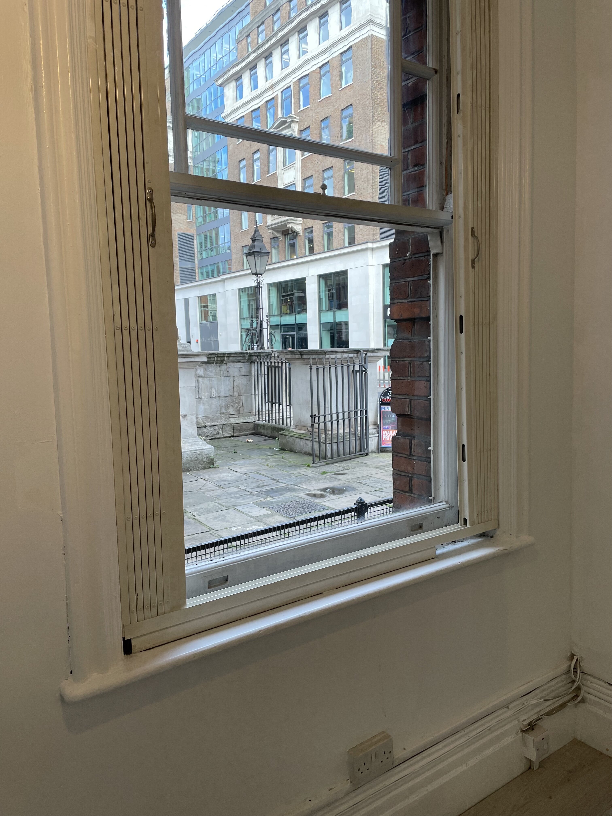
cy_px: 408
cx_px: 306
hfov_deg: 53.1
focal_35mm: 26
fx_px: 613
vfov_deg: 67.3
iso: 40
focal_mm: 4.2
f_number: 1.6
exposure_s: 1/100
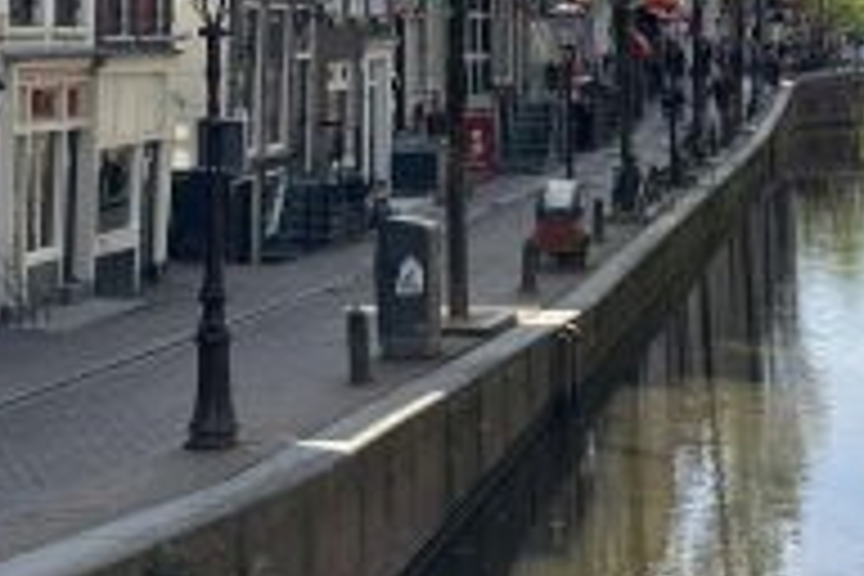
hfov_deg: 22.6
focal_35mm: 90
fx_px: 2160
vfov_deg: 14.8
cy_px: -86
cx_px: 513
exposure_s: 1/2151
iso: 50
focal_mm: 5.96
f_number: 1.6
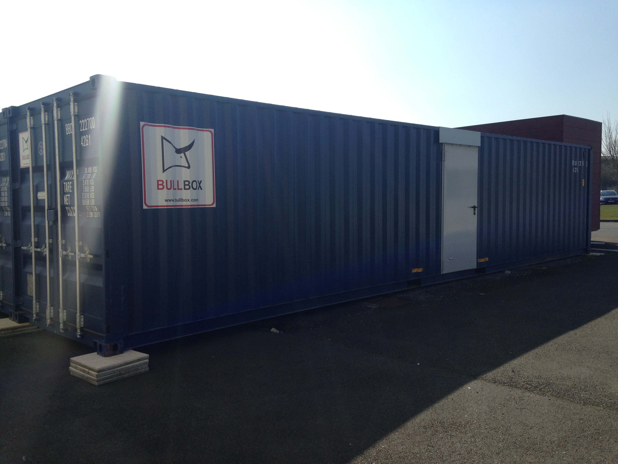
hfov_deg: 55.4
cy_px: 232
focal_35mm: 33
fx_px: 589
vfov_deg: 42.9
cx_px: 309
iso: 50
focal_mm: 4.12
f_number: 2.4
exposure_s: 1/1938
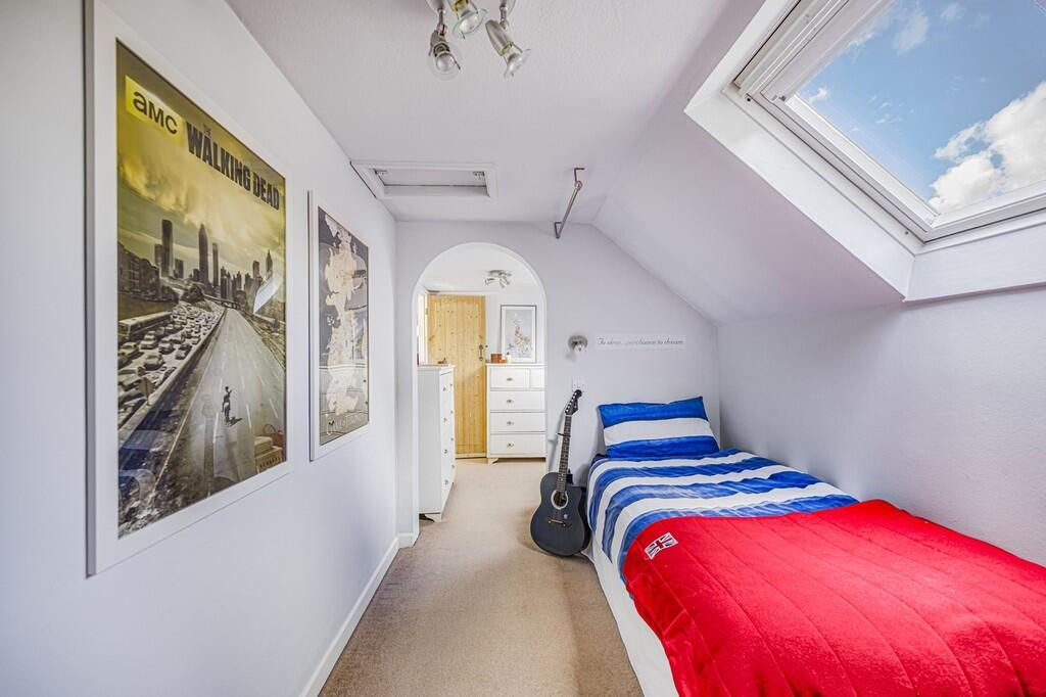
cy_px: 348
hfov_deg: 104.3
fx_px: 407
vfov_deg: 81.2
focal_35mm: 14
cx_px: 523
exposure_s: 1/25
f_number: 4
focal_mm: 14
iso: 160
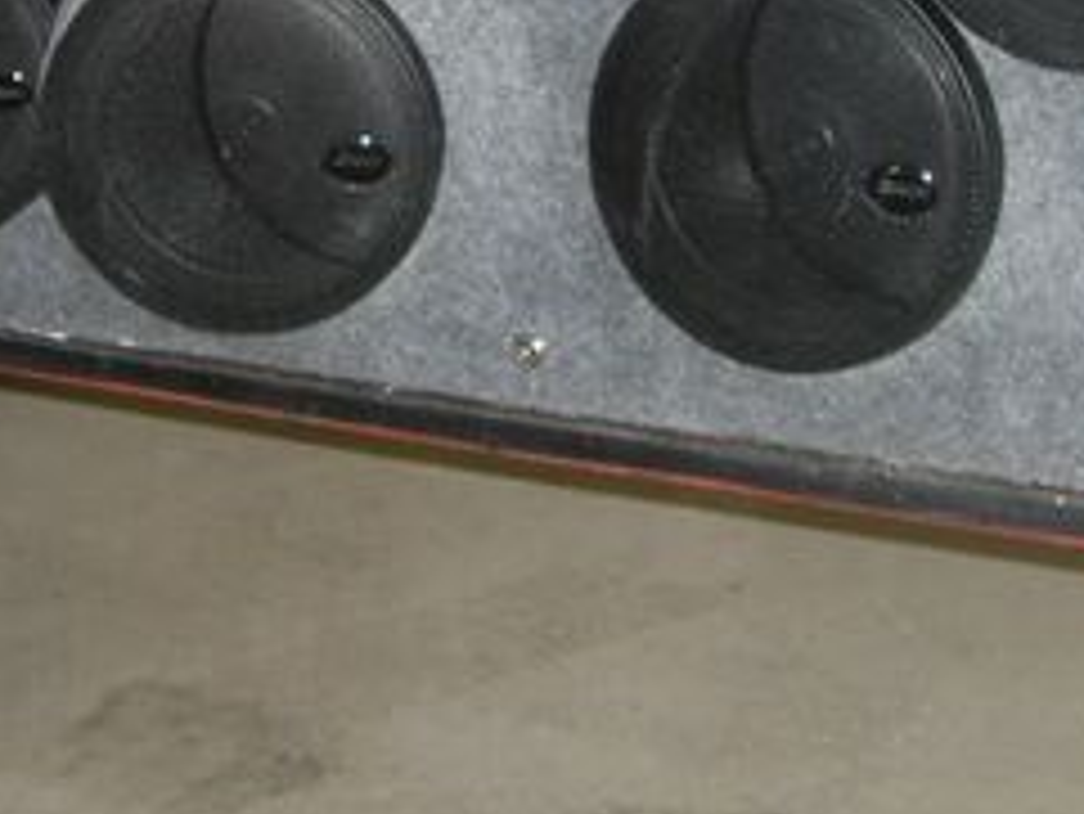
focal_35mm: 101
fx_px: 3164
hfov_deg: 19.3
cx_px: 283
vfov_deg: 14.3
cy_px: -85
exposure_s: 1/60
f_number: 2.7
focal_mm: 6.2
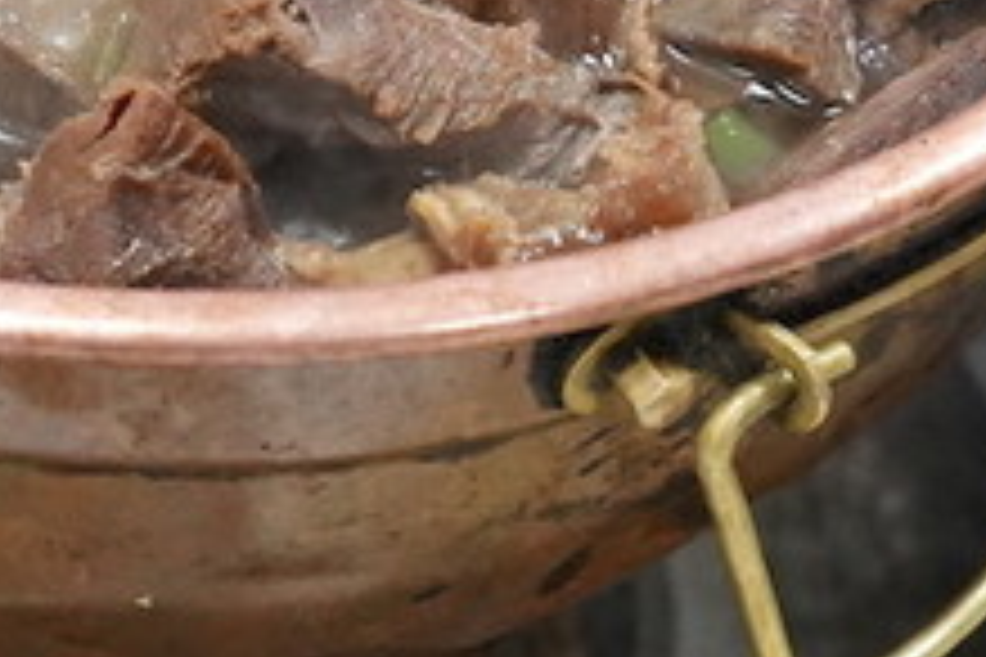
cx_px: 158
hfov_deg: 8.4
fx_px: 6710
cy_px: -302
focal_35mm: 245
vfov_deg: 5.6
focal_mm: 42
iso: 5000
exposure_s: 1/100
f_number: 4.5
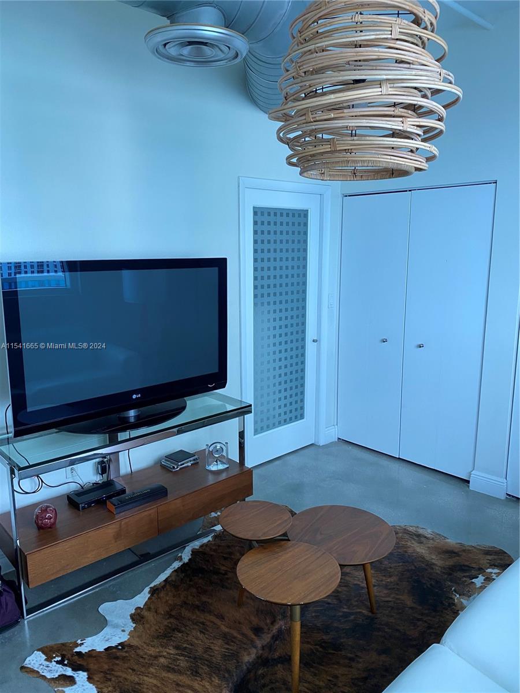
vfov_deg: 67.3
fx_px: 521
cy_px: 346
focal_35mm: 26
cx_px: 260
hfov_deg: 53.1
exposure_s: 1/64
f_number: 1.8
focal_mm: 4.25
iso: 125
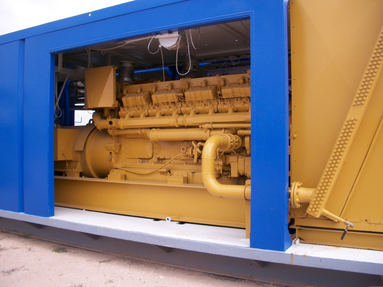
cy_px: 144
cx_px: 192
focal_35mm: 35
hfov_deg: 52.6
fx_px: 387
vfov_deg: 40.7
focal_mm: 6.3
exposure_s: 1/640
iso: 80
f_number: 3.1
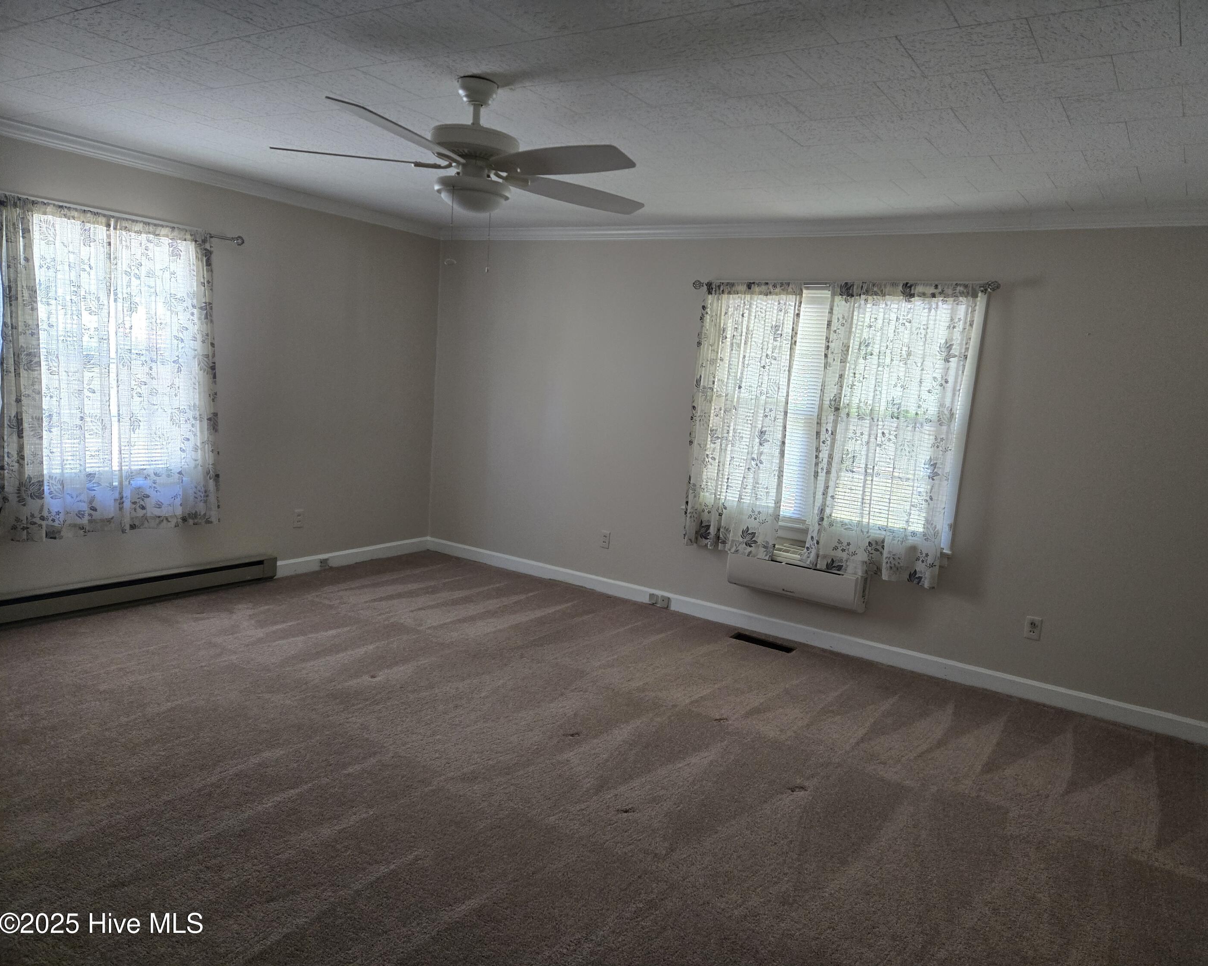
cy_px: 484
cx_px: 643
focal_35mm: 24
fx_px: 858
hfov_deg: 70.2
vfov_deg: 58.8
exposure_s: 1/120
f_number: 1.8
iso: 500
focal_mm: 5.4
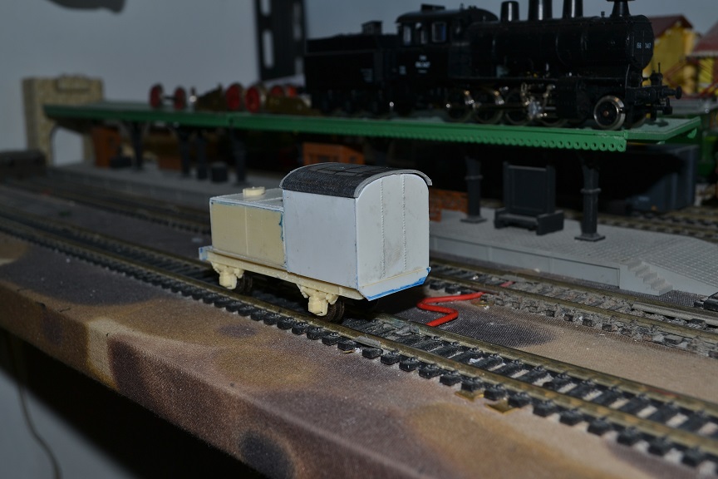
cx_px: 359
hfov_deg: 46.4
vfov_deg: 31.9
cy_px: 240
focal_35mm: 42
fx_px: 838
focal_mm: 28
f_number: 8
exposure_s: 1/60
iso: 100
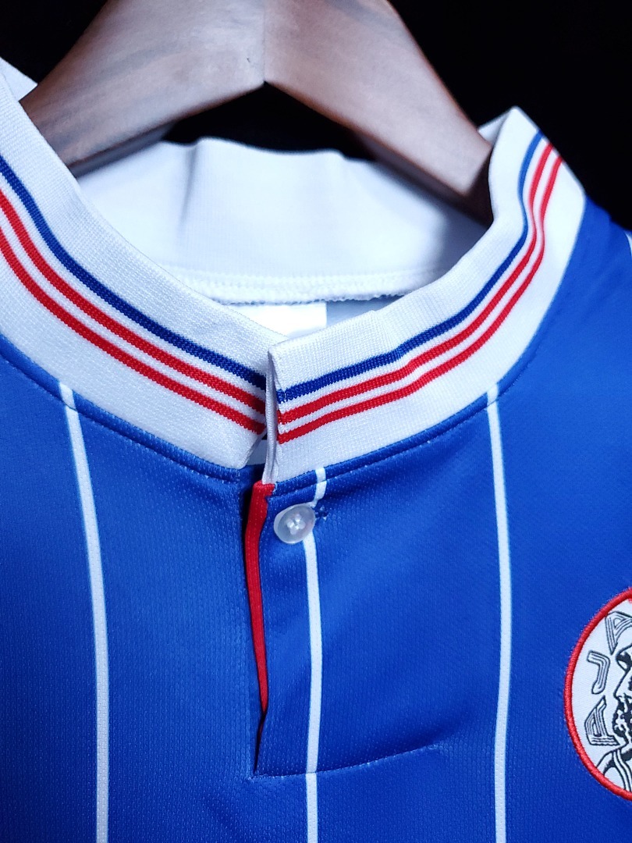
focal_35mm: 26
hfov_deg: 53.1
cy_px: 422
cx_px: 316
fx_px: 633
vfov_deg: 67.3
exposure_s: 1/90
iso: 400
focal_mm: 4.3
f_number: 1.5
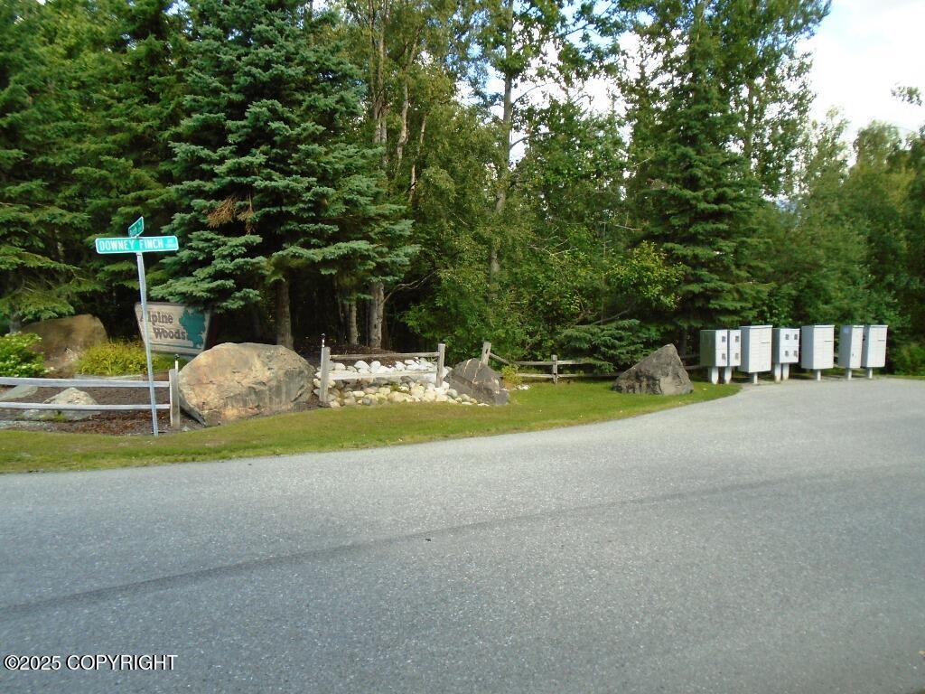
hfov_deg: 67.3
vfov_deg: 53.1
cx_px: 462
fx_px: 695
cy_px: 347
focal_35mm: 26
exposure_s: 1/250
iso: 100
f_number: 3.2
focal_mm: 4.6
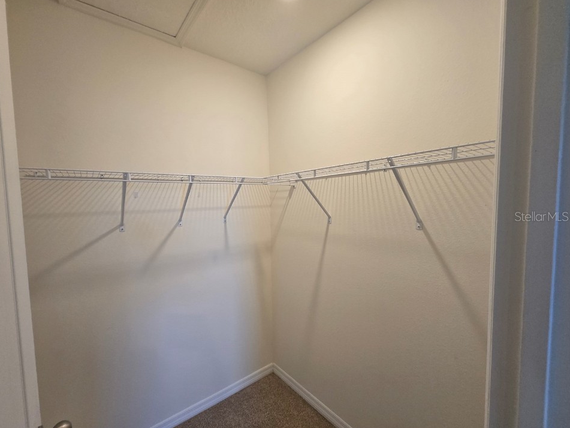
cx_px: 264
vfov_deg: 85.7
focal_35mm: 14
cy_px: 216
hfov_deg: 101.9
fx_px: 231
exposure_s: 1/60
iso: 100
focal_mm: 1.7
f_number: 2.2
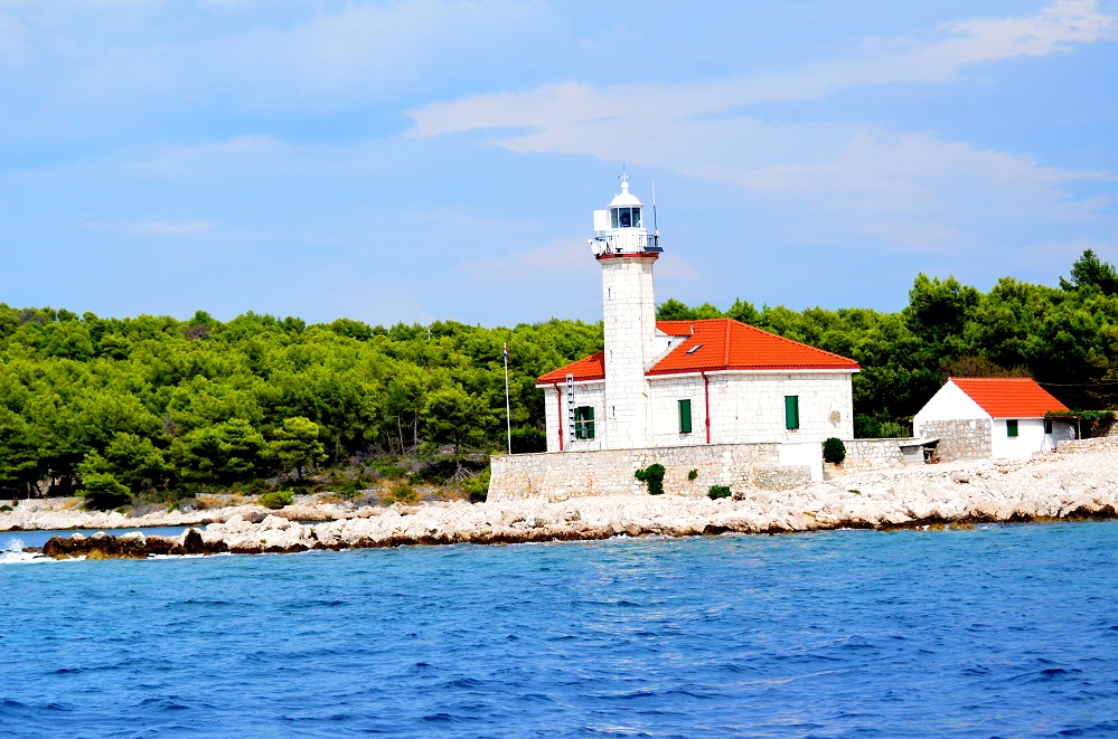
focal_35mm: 105
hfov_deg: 19.5
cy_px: 370
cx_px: 559
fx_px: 3253
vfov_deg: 13.0
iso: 1400
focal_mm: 70
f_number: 4.5
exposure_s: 1/8000
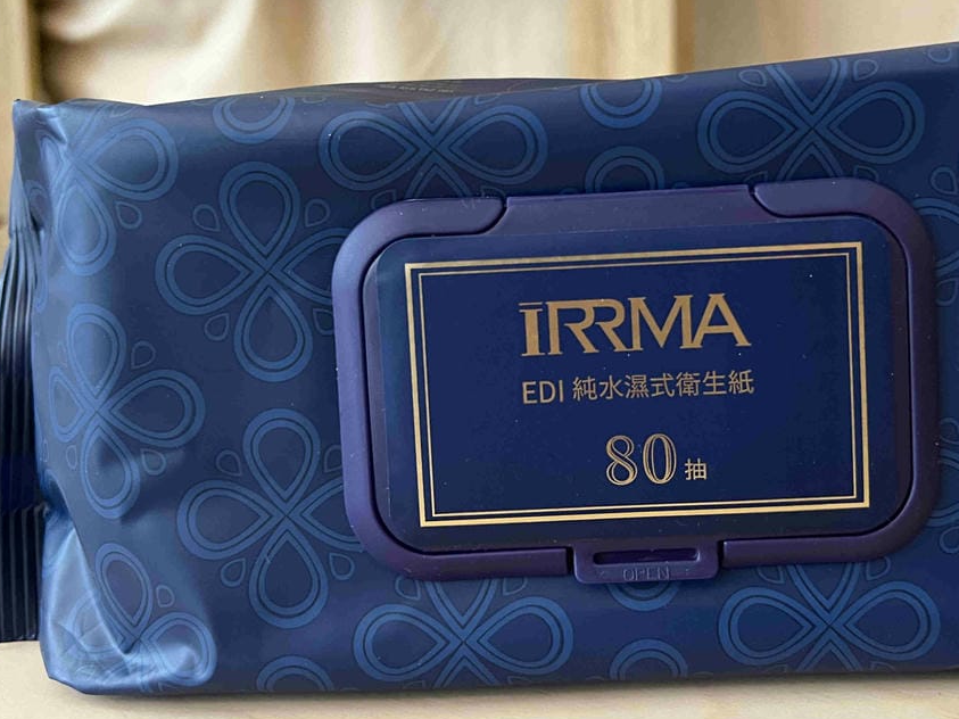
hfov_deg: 49.9
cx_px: 559
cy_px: 264
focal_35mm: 37
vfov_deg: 38.4
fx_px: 1025
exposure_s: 1/40
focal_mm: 5.7
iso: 400
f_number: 1.5
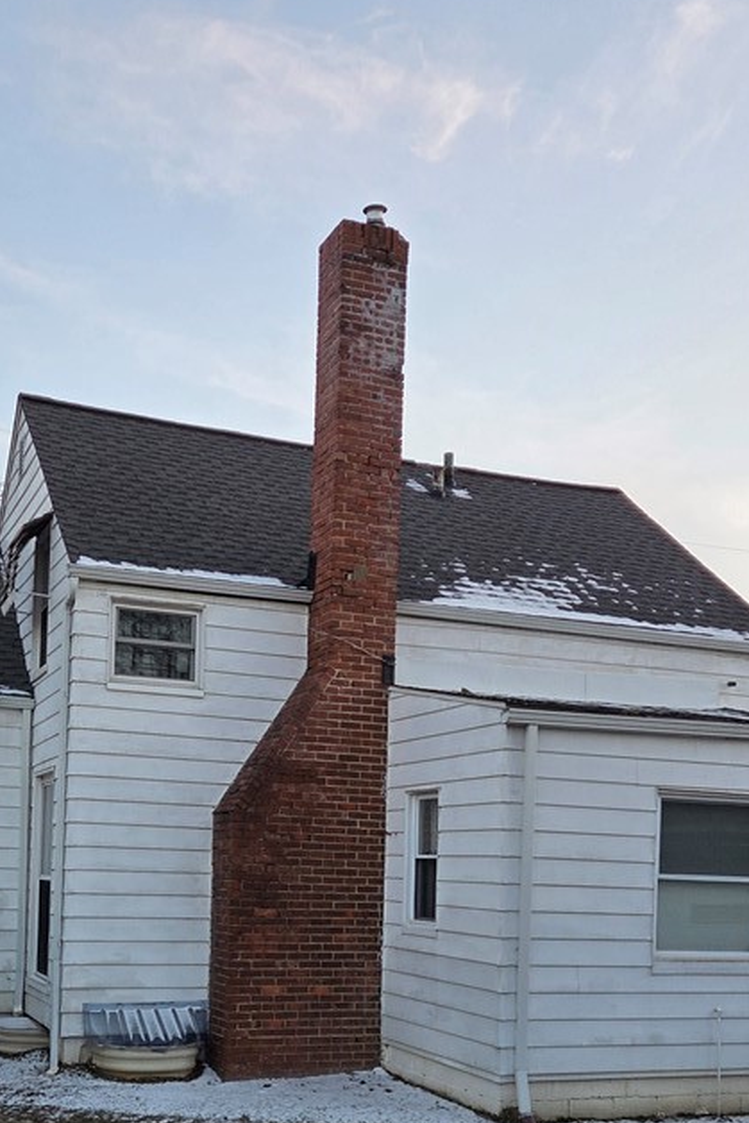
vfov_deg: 47.8
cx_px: 268
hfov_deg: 34.0
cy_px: 832
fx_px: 1216
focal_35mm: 39
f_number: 1.8
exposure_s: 1/180
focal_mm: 5.4
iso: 50
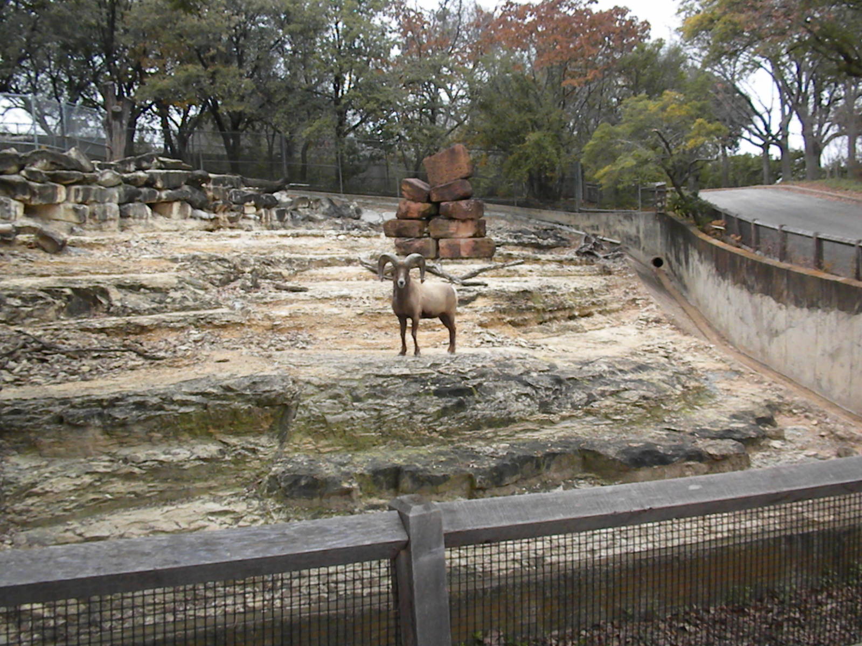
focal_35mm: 37
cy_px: 323
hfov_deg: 50.1
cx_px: 431
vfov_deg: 38.7
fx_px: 921
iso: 640
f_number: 10
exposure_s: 1/105
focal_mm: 6.6
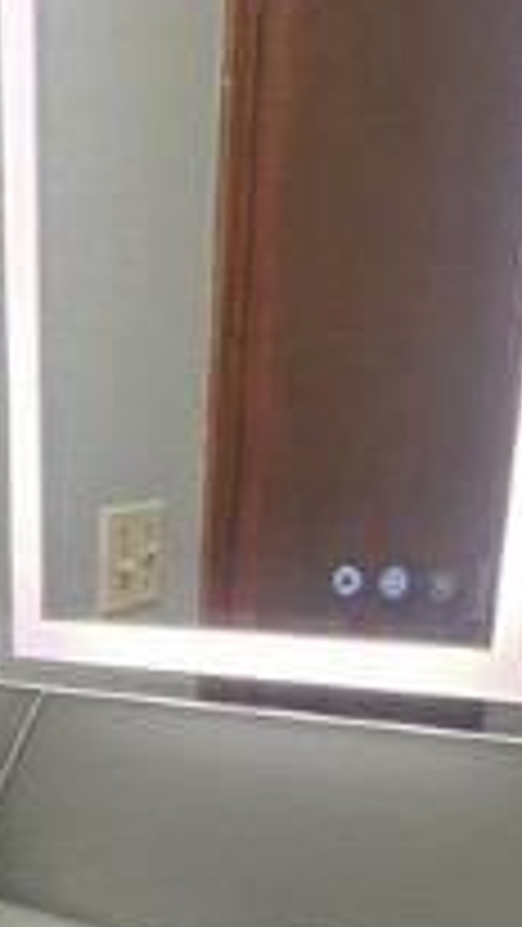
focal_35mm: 57
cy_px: 1094
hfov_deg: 19.8
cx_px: -104
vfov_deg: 31.2
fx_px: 1401
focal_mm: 2.22
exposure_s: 1/120
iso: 250
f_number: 2.2
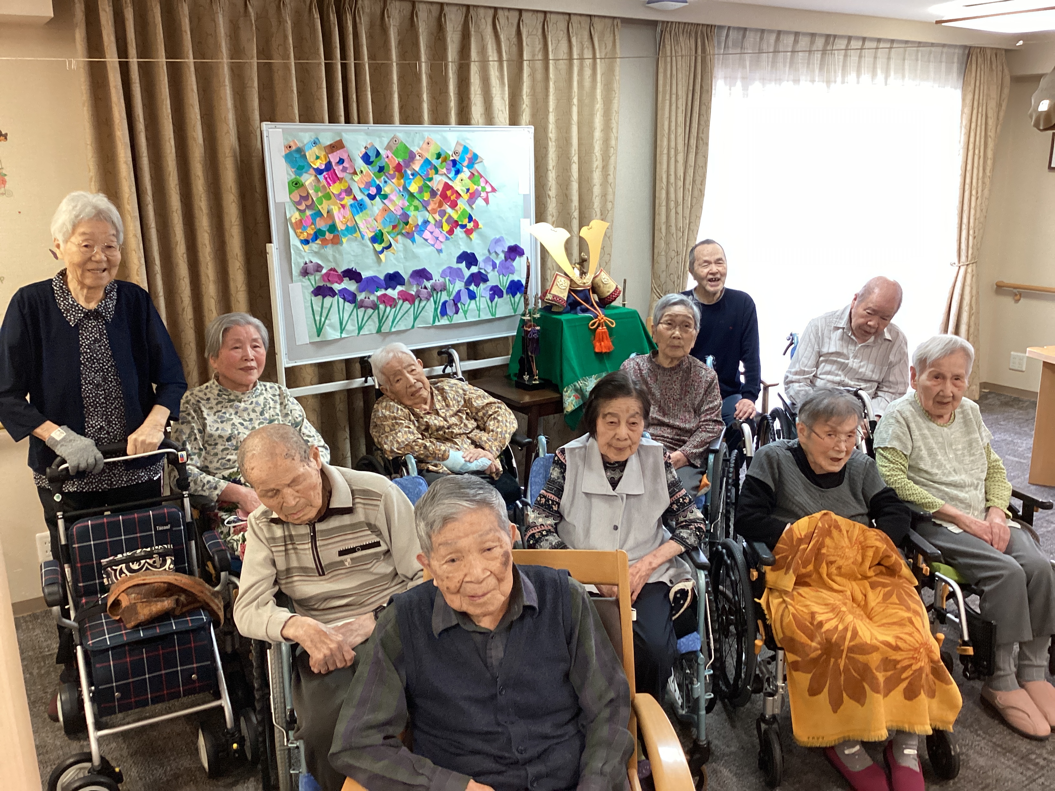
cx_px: 528
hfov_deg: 58.4
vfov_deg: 45.4
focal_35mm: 31
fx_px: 945
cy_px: 396
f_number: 2.4
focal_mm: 3.3
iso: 200
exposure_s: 1/50
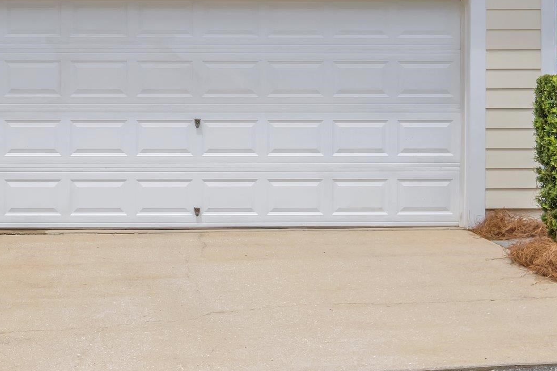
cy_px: 110
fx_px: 1083
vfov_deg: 19.4
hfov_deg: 28.2
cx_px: 113
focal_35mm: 70
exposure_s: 1/2700
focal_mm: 24
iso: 320
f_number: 8
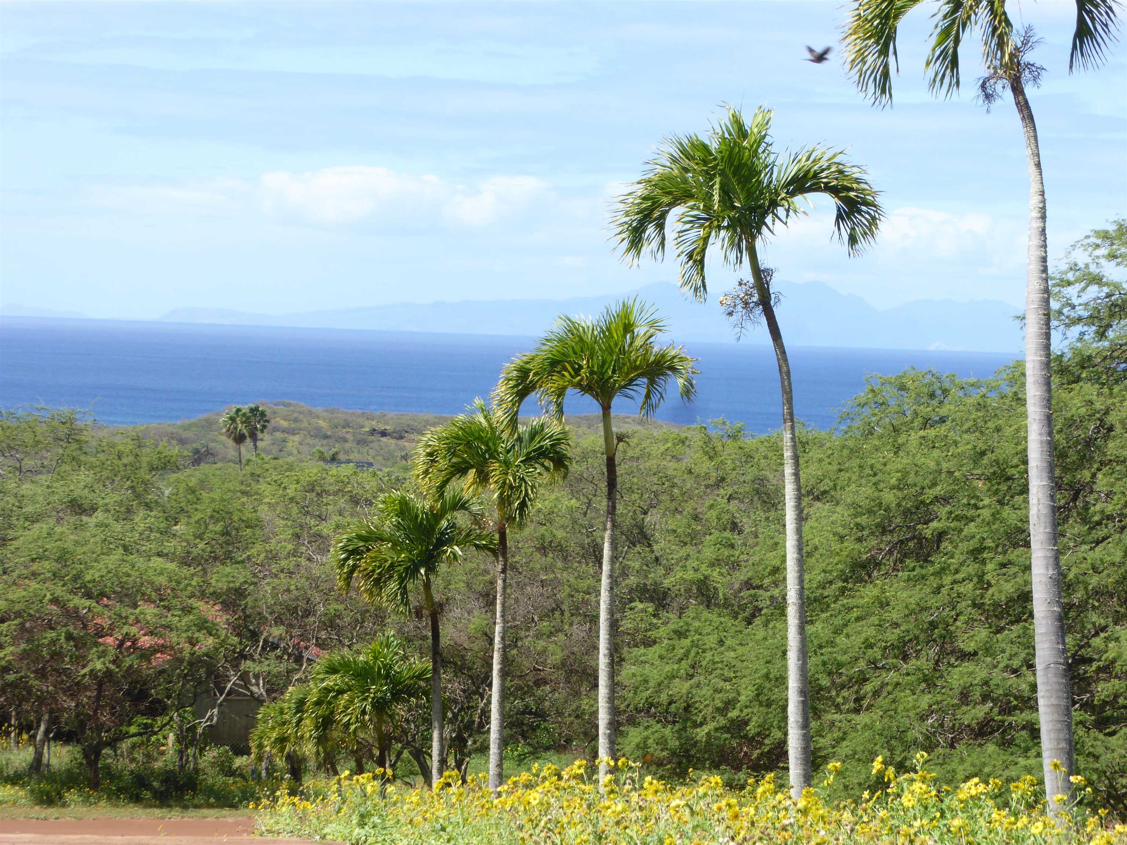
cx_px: 564
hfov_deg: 13.2
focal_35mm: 150
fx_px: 4884
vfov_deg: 9.9
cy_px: 422
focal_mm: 24.2
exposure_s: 1/200
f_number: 5.3
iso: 100
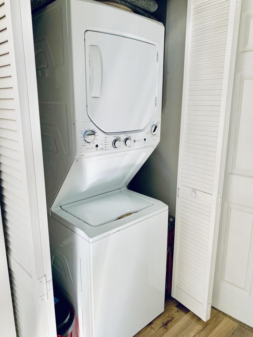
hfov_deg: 53.1
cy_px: 168
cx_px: 126
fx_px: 253
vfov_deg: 67.3
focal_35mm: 26
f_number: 1.8
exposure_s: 1/60
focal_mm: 4.25
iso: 250
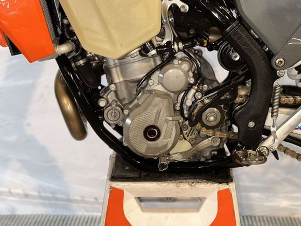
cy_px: 104
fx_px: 478
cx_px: 166
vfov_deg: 26.5
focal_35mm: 55
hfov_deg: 34.9
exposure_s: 1/28
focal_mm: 6.86
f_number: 1.78
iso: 64
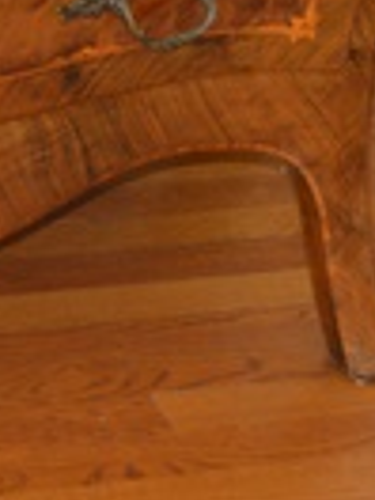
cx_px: -170
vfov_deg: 11.2
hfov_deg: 8.6
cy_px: -220
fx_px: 2456
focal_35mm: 170
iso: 640
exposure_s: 1/60
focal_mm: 26
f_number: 4.2
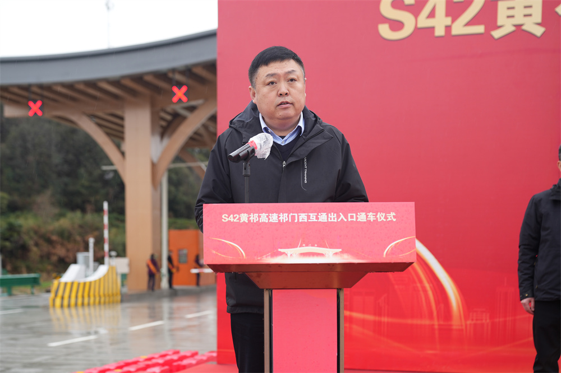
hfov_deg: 38.2
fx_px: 810
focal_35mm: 52
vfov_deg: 26.0
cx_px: 280
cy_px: 186
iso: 100
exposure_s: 1/160
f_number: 3.2
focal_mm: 52
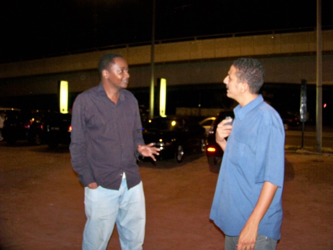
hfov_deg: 55.4
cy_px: 125
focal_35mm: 33
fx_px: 317
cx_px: 166
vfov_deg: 42.9
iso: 200
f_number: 2.8
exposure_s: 1/30
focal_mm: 5.85
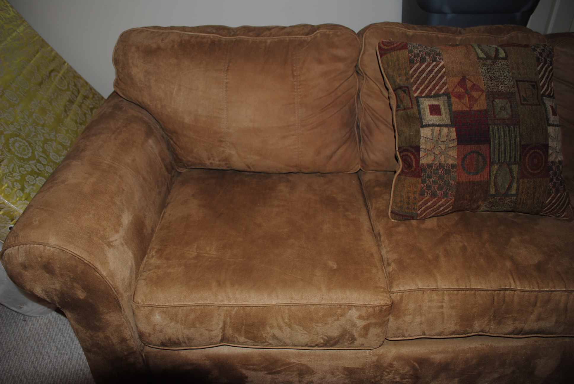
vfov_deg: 48.0
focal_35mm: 27
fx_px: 431
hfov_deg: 67.3
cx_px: 287
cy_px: 192
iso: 100
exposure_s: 1/4
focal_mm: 18
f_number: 3.5
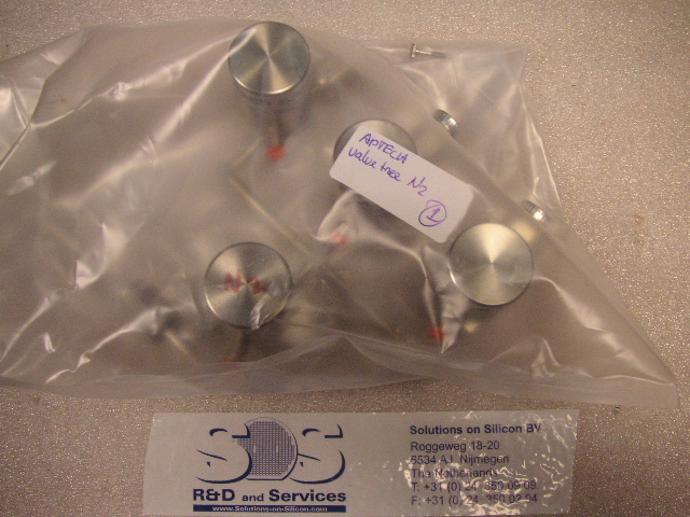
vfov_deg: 38.7
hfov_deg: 50.1
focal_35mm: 37
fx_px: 738
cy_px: 258
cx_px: 345
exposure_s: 1/45
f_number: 2.8
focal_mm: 6.1
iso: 100
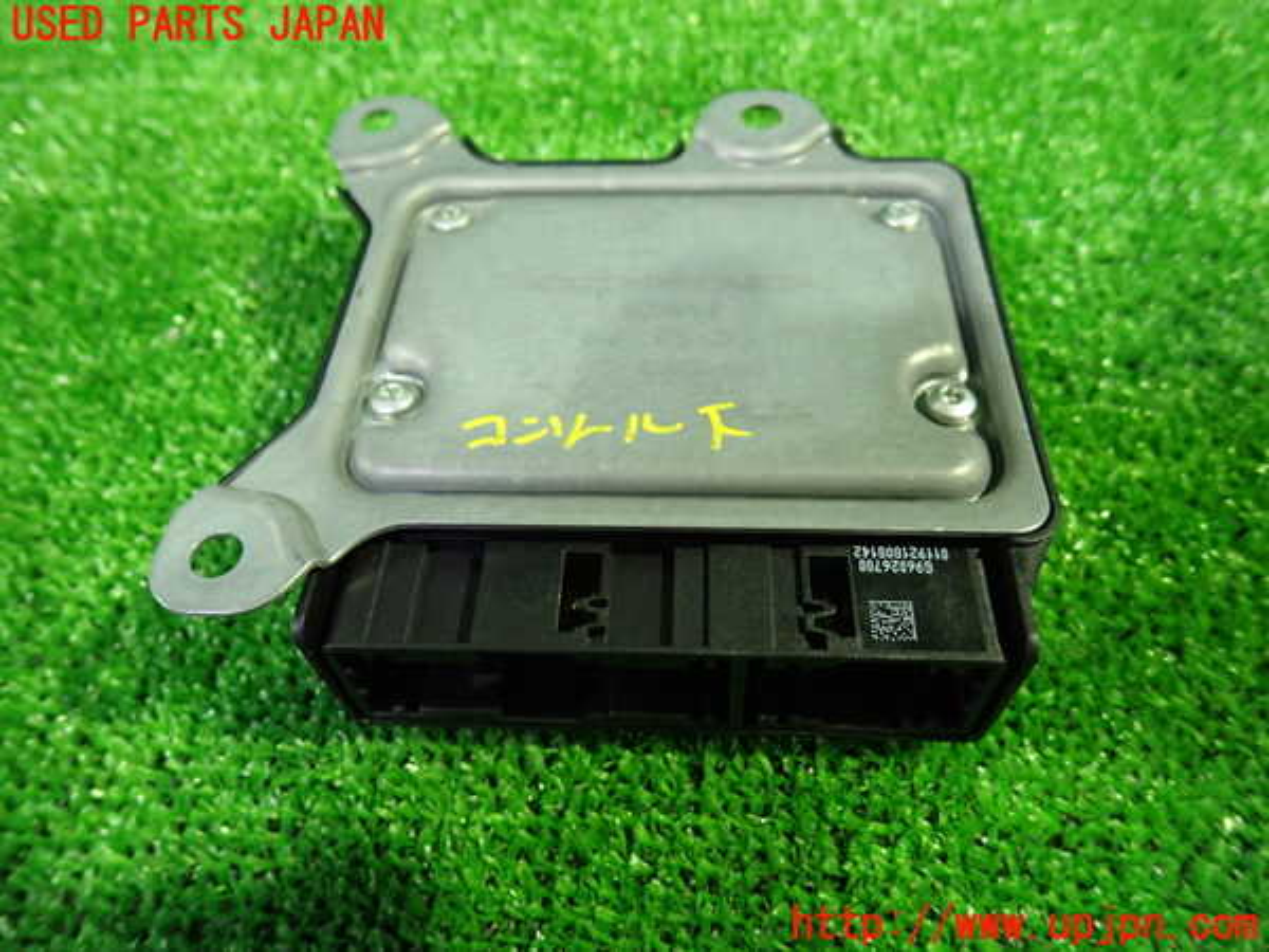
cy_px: 476
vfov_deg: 54.9
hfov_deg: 69.4
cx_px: 634
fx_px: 916
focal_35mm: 25
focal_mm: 4.5
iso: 640
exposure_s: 1/30
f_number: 2
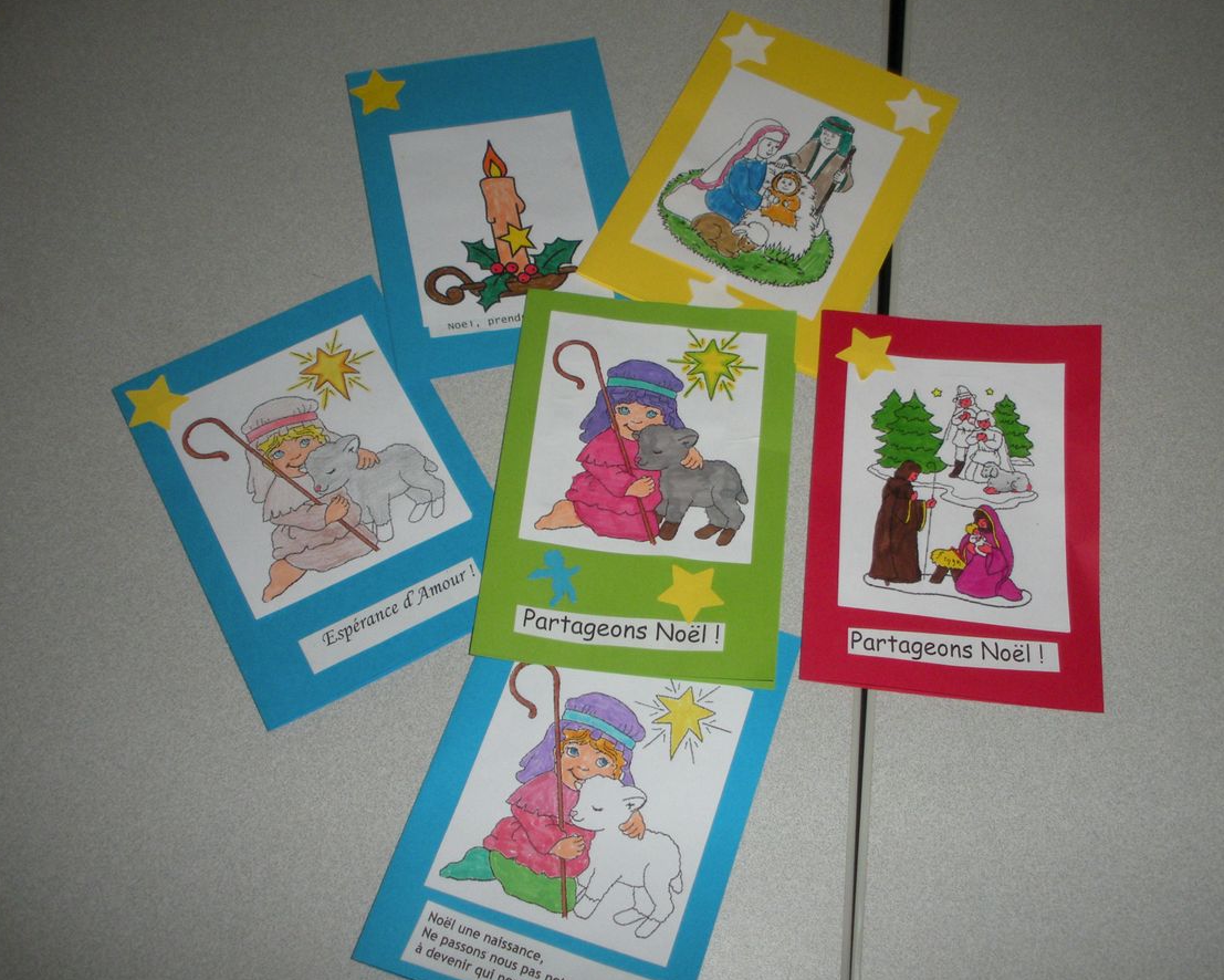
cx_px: 669
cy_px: 477
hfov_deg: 45.7
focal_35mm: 40
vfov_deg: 37.3
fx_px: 1449
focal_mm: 6.3
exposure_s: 1/60
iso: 200
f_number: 3.5
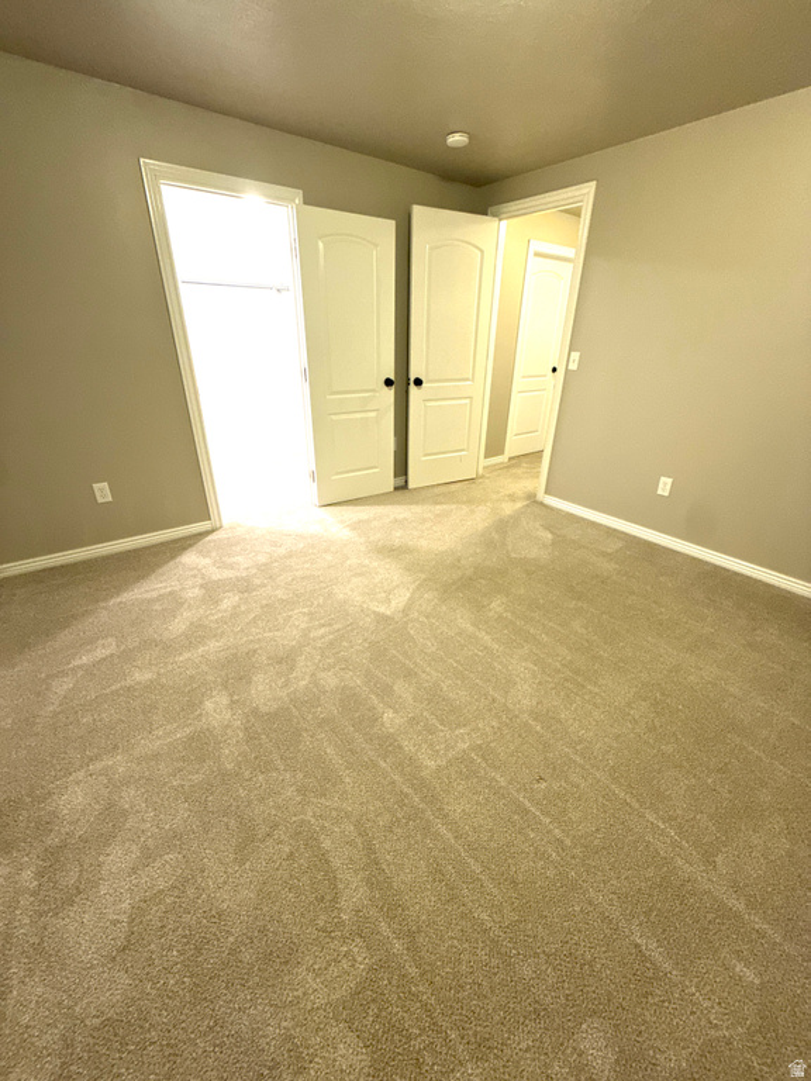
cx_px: 406
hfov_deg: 85.7
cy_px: 540
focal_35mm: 14
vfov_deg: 102.1
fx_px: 437
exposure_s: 1/60
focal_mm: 2.22
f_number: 2.2
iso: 500
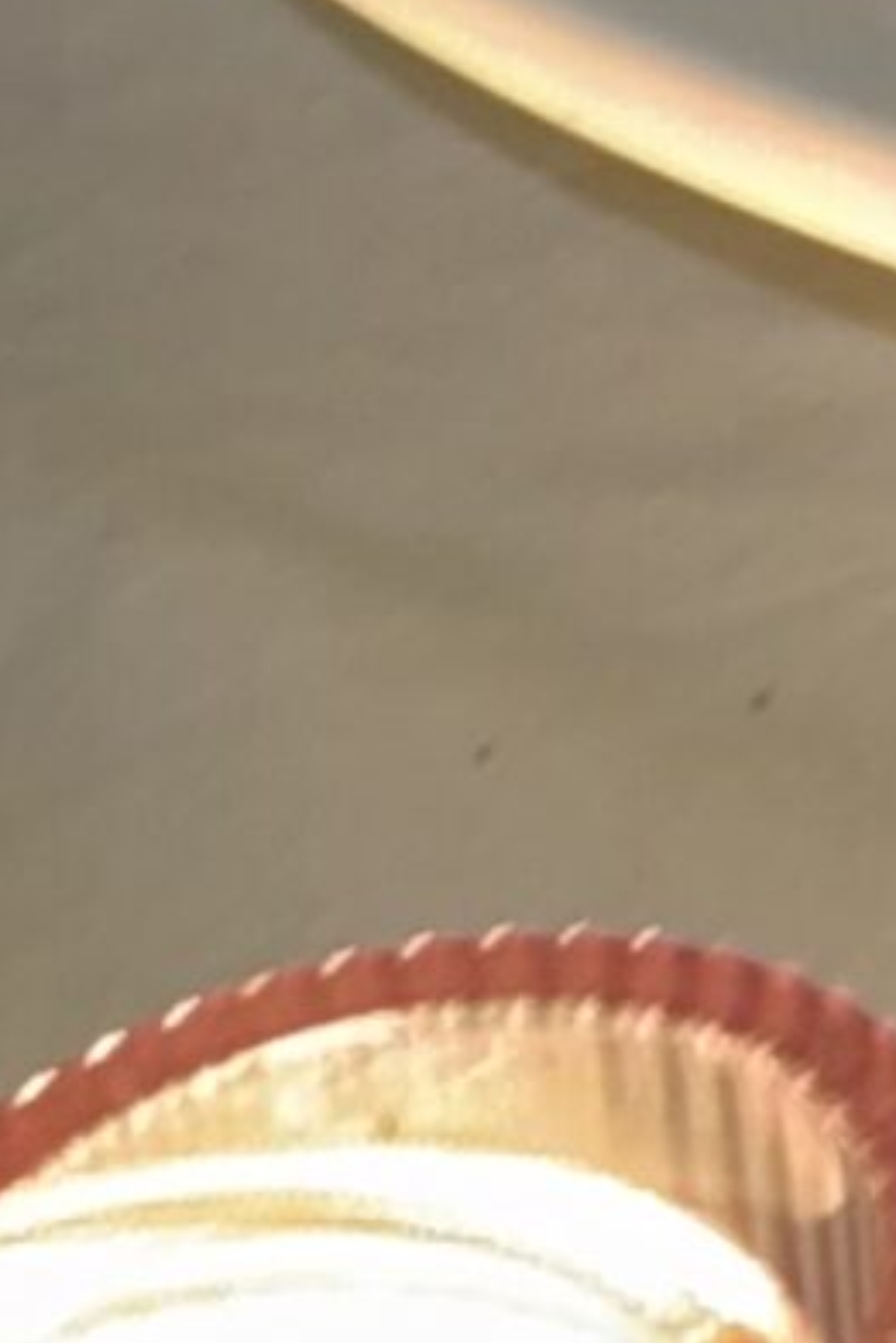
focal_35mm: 327
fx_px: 12196
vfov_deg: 6.0
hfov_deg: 4.0
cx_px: 3127
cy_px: -2243
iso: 80
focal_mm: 6.76
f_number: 1.78
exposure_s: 1/4
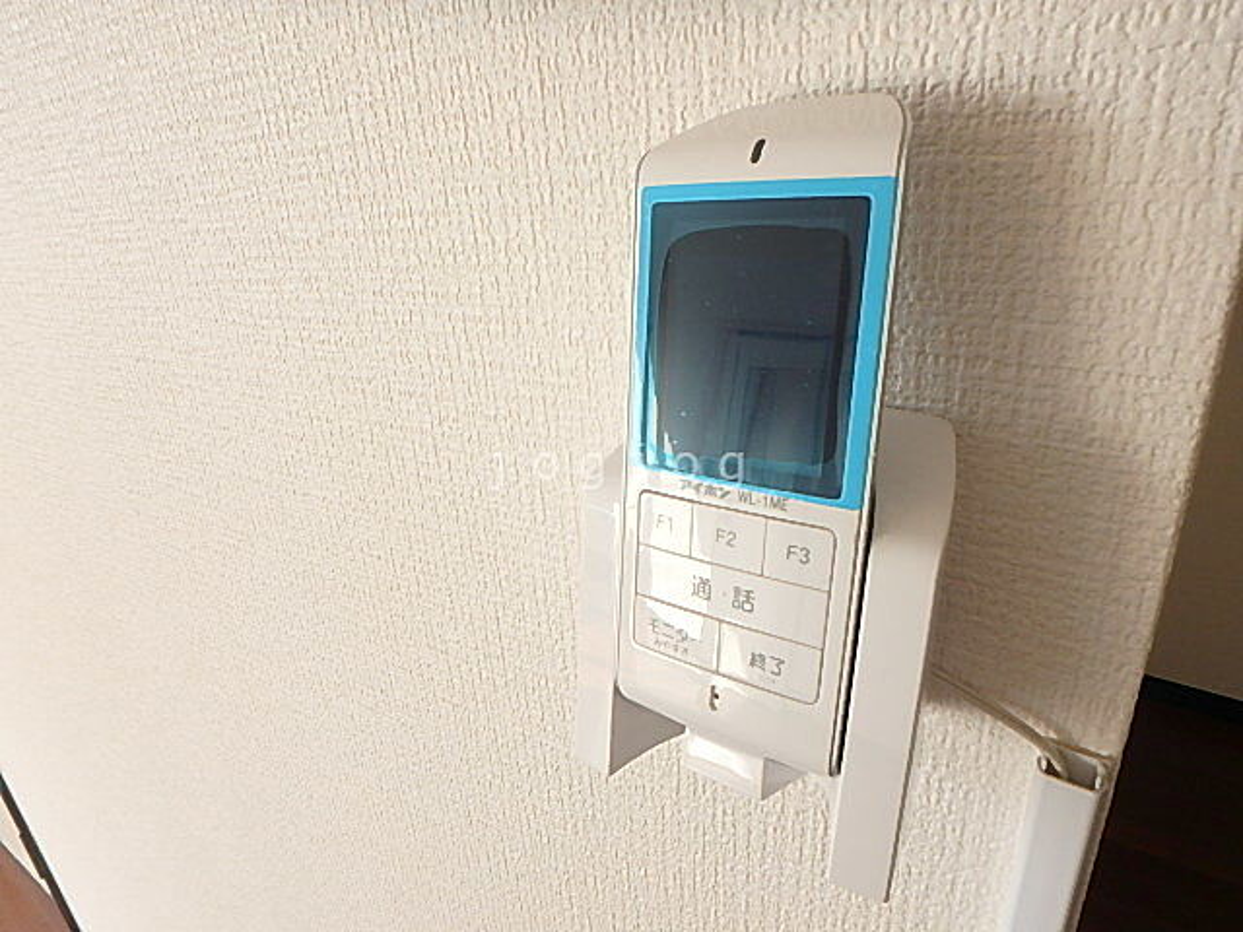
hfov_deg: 79.0
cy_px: 466
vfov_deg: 63.4
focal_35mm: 21
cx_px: 622
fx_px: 754
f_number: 3.5
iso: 160
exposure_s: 1/60
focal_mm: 3.7
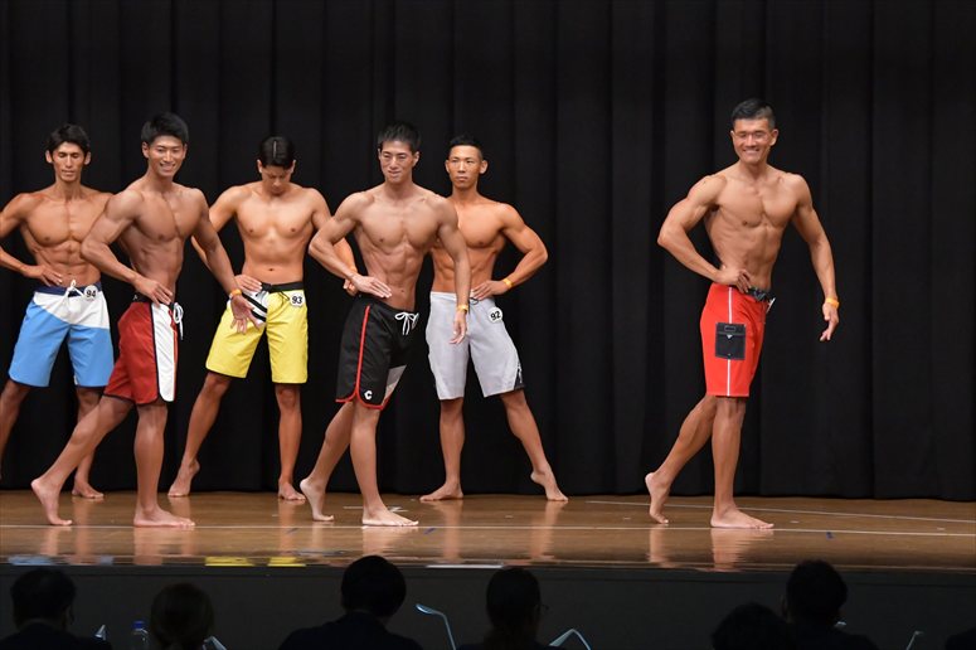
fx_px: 4553
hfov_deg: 12.2
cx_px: 488
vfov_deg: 8.2
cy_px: 325
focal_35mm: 168
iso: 6400
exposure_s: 1/400
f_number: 5.6
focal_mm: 112
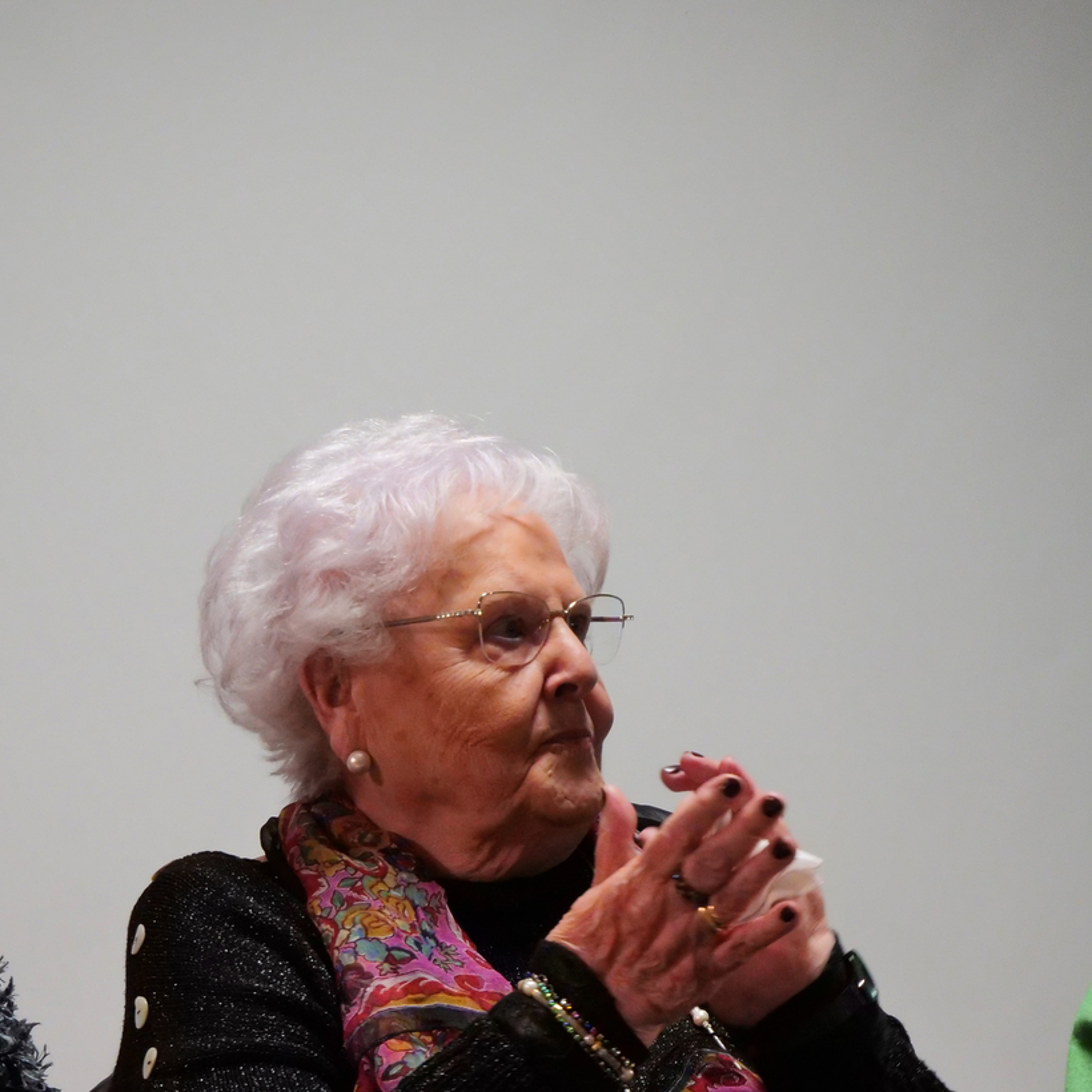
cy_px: 661
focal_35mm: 207
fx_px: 7388
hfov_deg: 8.5
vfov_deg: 8.5
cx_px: 519
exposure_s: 1/125
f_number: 5.6
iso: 3200
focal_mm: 60
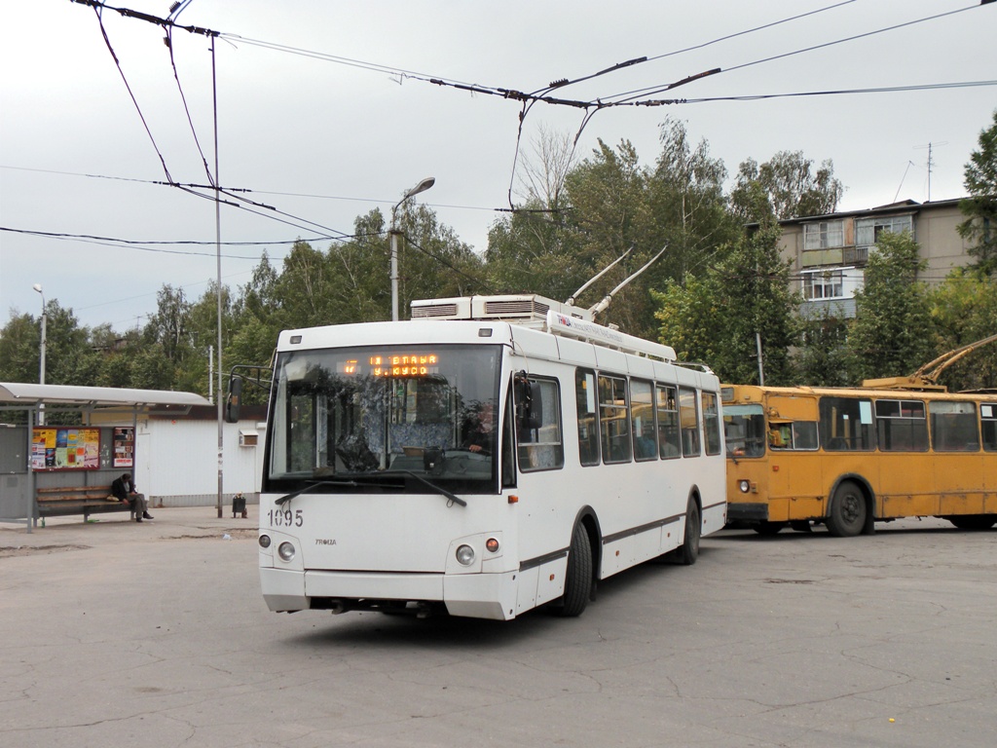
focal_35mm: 46
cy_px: 374
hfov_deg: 41.2
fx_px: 1325
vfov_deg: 31.5
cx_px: 498
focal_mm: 8.2
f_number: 3.2
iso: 64
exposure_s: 1/125
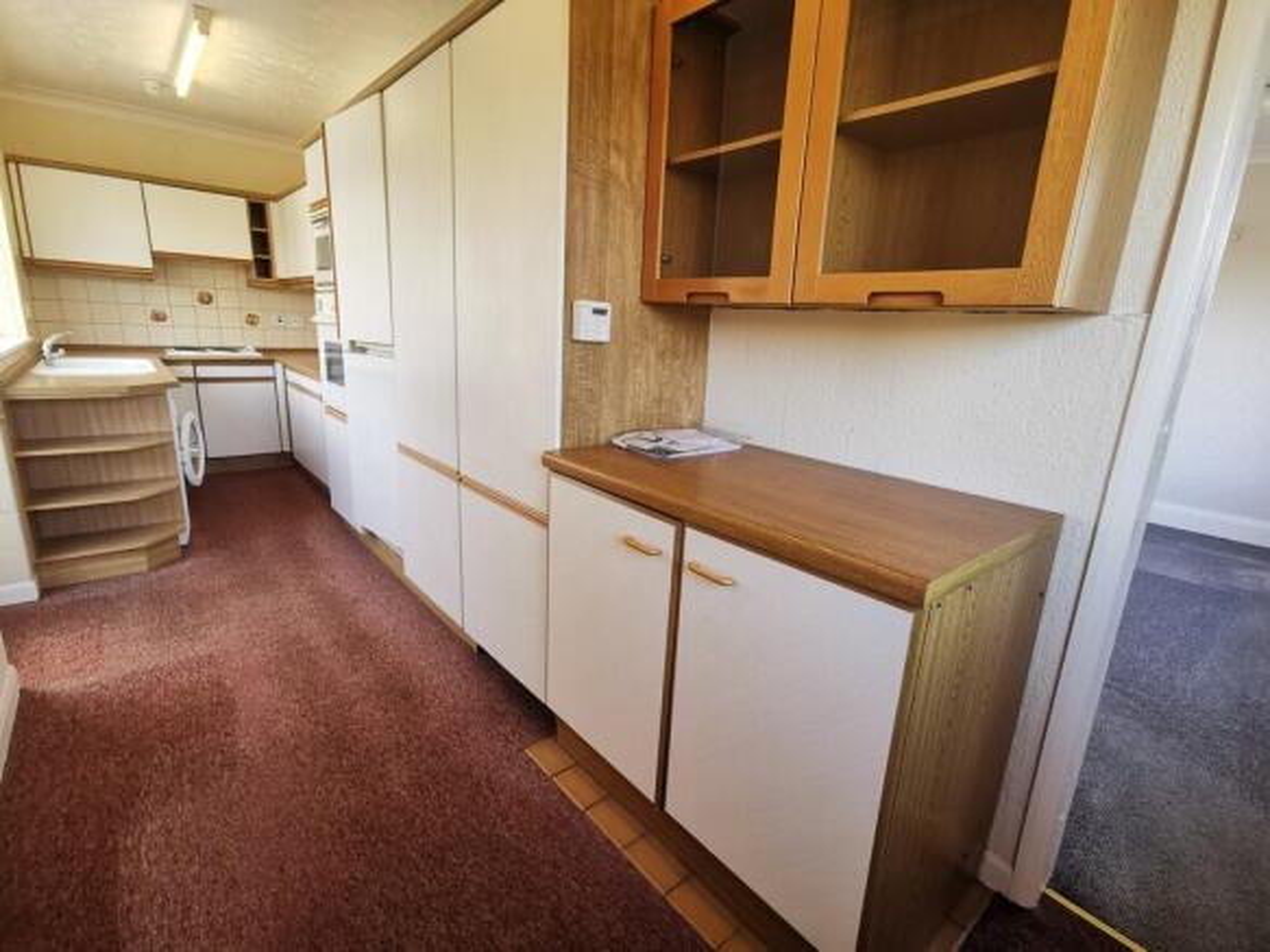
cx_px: 635
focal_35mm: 17
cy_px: 476
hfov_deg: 91.0
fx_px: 624
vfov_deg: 74.7
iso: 200
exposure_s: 1/50
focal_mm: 2.26
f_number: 2.2
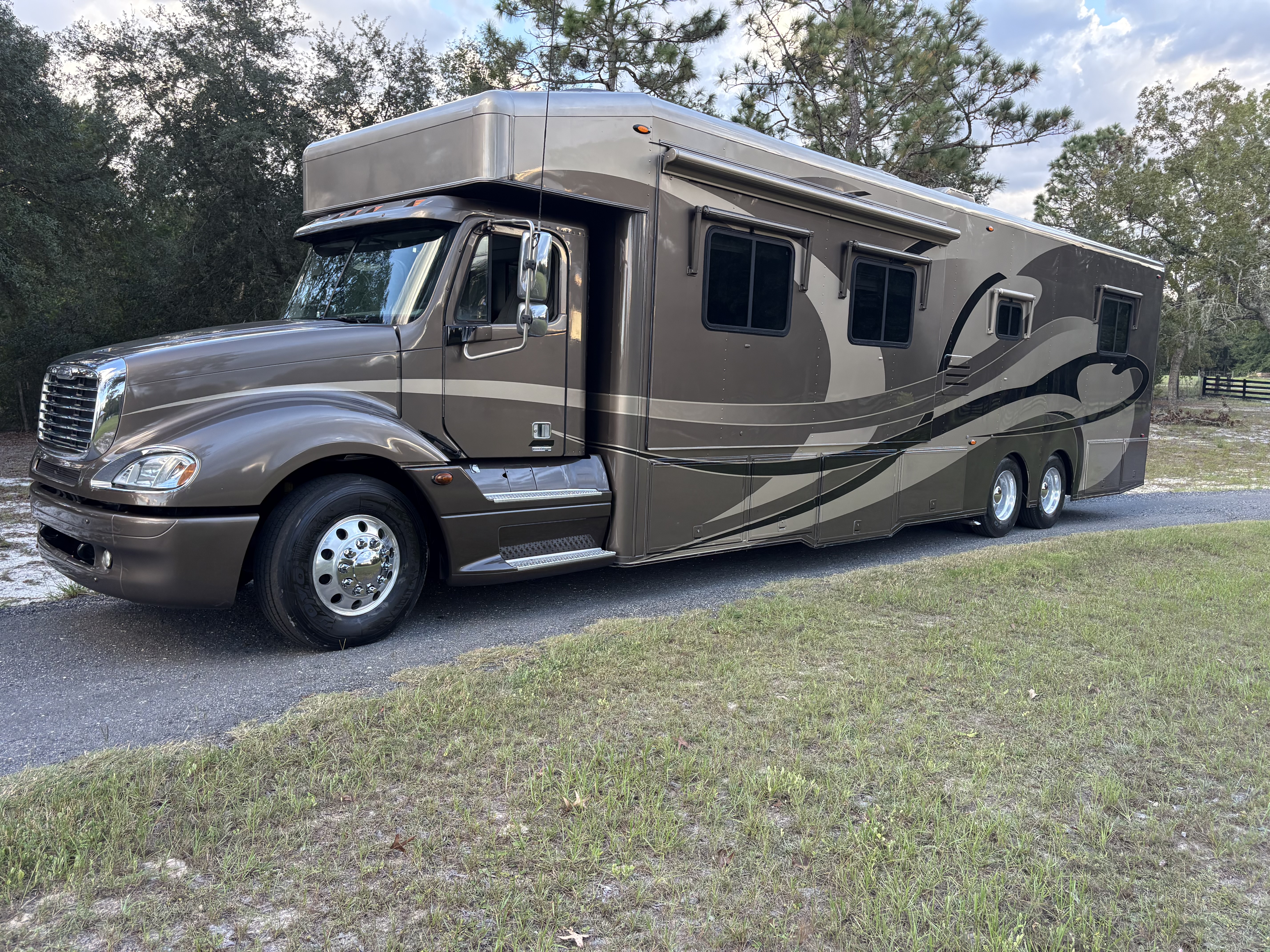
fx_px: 954
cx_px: 635
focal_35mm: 26
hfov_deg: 67.3
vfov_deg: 53.1
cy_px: 476
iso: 100
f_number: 1.6
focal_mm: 5.96
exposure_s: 1/237
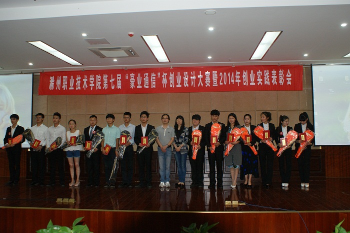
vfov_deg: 43.5
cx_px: 175
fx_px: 291
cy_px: 116
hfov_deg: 62.0
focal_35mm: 30
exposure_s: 1/60
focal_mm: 20
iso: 400
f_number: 5.6
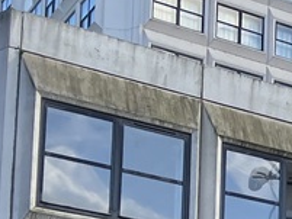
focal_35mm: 144
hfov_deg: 11.2
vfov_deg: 9.7
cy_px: 409
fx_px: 1215
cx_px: 728
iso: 32
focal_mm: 3.99
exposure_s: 1/454
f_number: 1.8
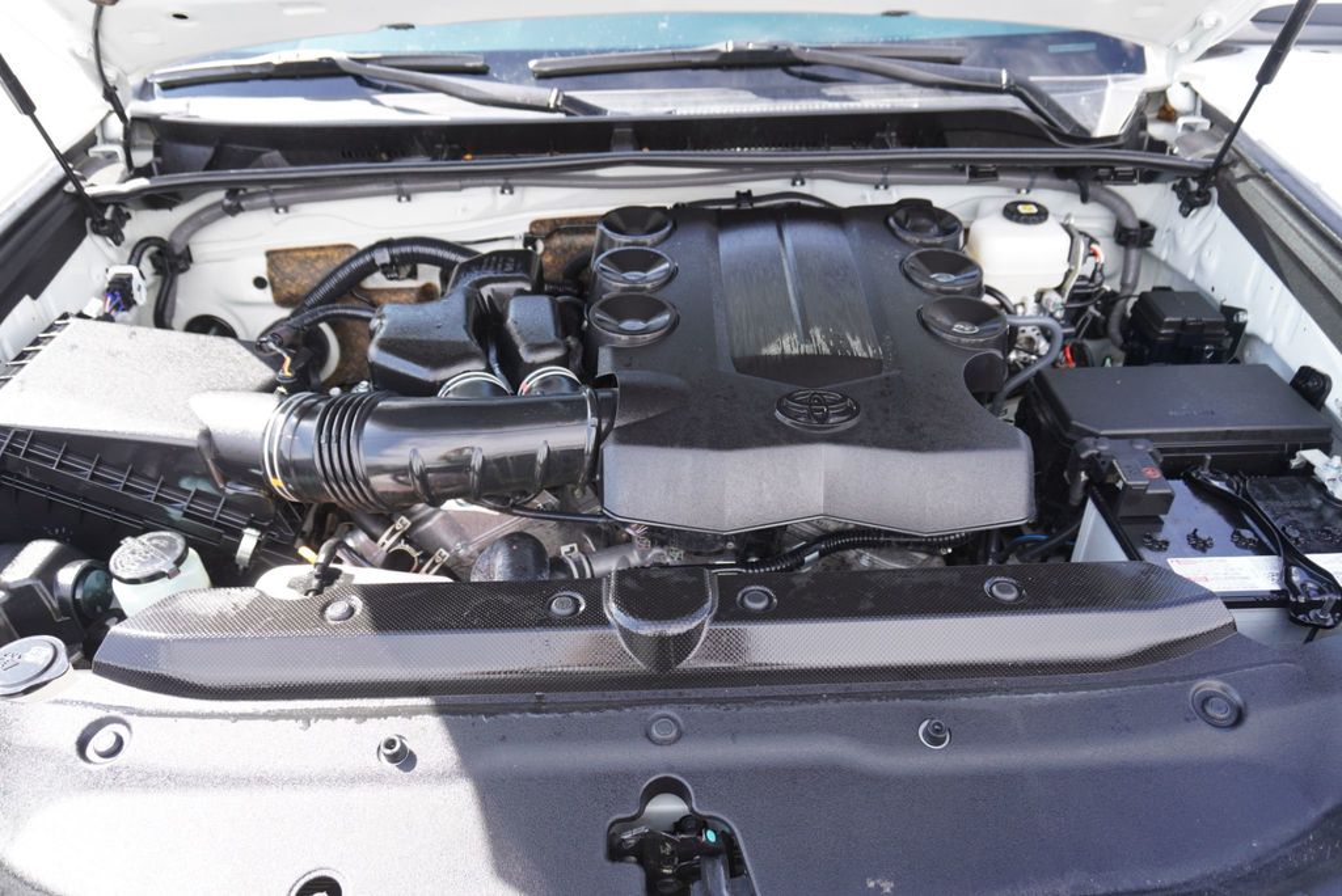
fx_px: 951
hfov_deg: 70.4
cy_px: 448
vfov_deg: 50.5
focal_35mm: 26
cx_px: 671
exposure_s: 1/80
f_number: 4
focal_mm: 17
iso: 100
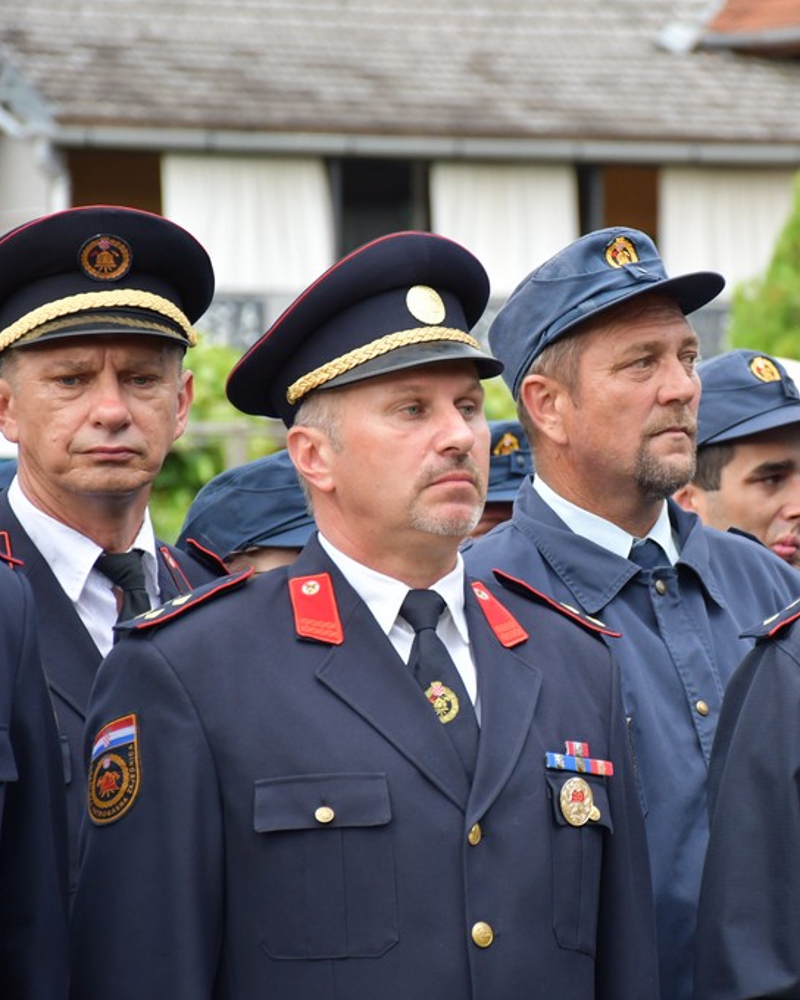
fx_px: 6570
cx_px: 640
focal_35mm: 222
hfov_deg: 7.0
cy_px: 501
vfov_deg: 8.7
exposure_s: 1/250
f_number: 5.6
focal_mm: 105
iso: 1000
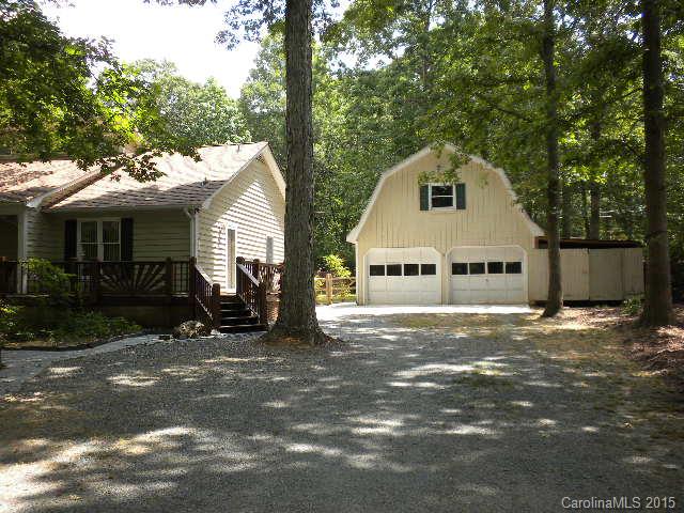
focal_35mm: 37
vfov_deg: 38.7
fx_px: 731
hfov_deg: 50.1
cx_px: 342
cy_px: 256
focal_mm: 6.6
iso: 90
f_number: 3.5
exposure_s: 1/212
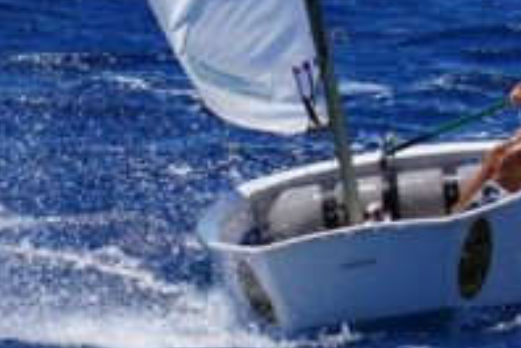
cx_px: 776
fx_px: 5904
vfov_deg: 3.4
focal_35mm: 408
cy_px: -11
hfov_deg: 5.0
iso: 100
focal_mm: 105
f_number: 5
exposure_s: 1/800
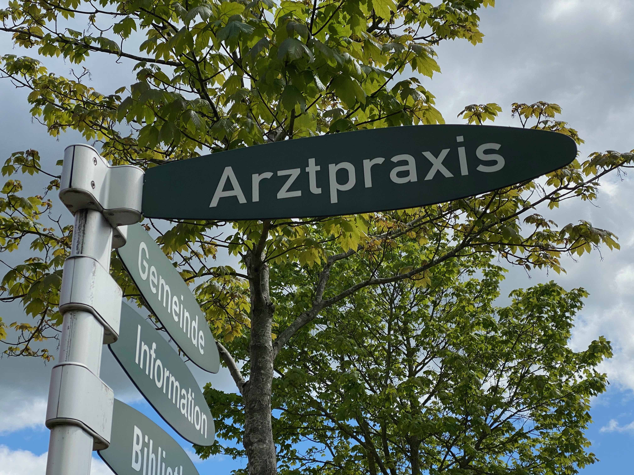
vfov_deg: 28.0
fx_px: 952
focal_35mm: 52
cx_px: 317
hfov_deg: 36.8
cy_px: 238
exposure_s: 1/2817
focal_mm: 6
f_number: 2
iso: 20
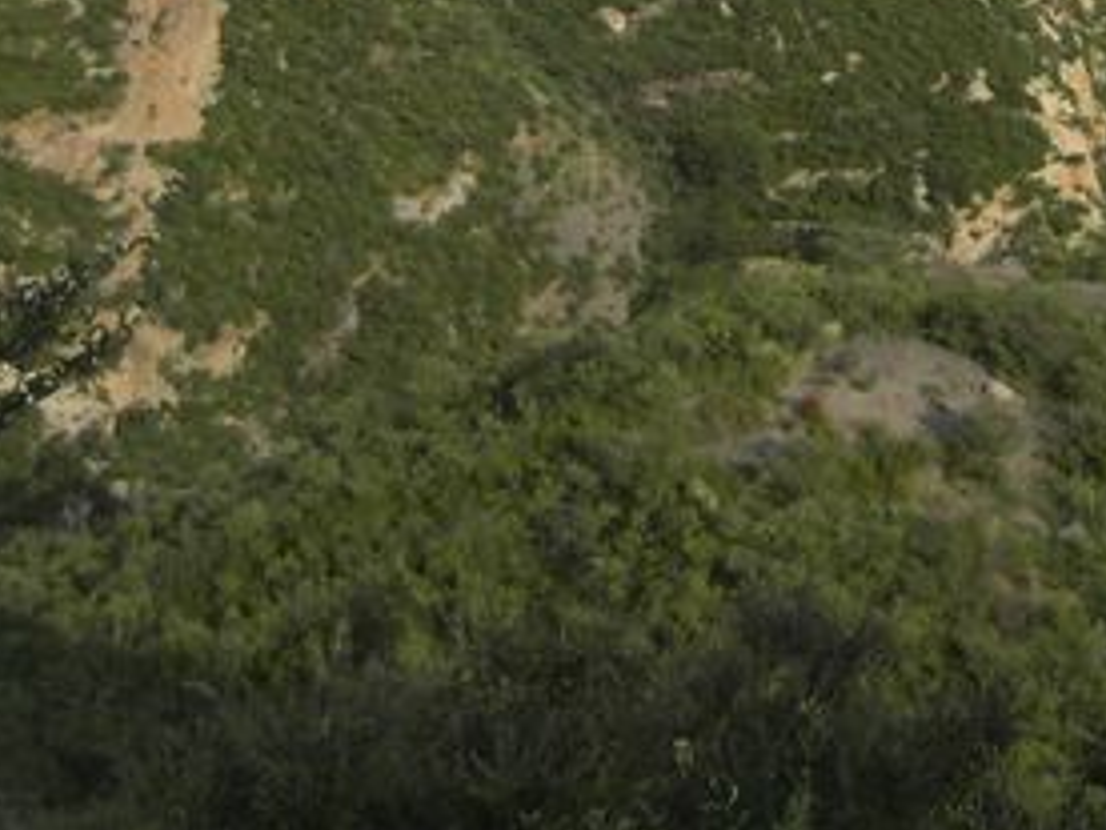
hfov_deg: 22.1
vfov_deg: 15.0
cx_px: 946
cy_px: -605
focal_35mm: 87
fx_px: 2780
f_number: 7.3
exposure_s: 1/200
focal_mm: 4.3
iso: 80
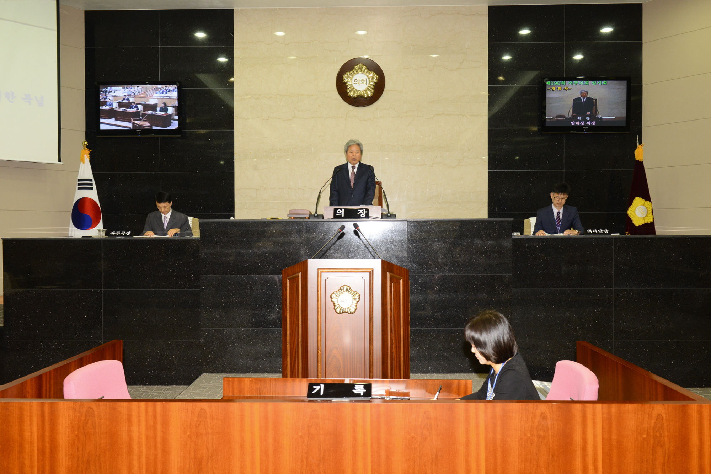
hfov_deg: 58.7
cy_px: 237
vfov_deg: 41.1
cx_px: 356
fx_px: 632
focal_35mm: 32
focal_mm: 32
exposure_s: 1/60
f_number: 8
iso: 1600
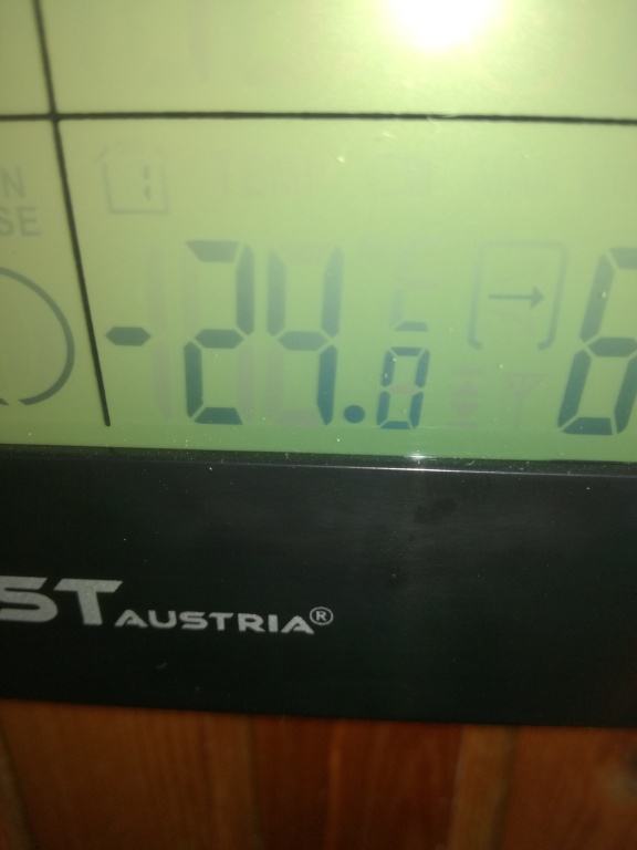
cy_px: 425
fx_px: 662
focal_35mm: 27
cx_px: 318
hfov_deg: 51.4
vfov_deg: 65.3
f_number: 2
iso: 64
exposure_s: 1/50
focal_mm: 3.79
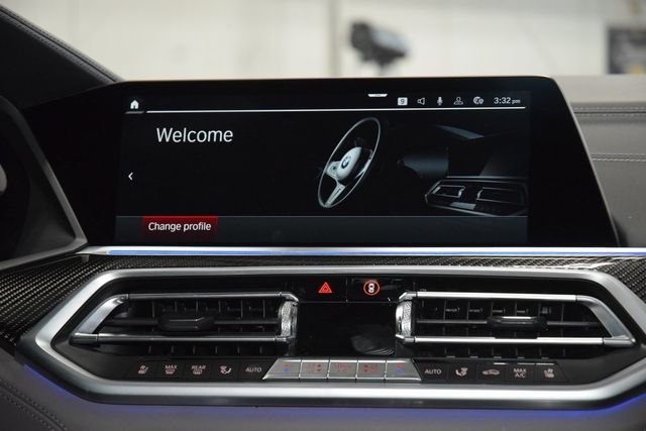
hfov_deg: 19.5
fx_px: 1884
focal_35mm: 105
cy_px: 216
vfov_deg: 13.0
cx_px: 323
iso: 3200
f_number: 4.5
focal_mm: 70
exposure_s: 1/100
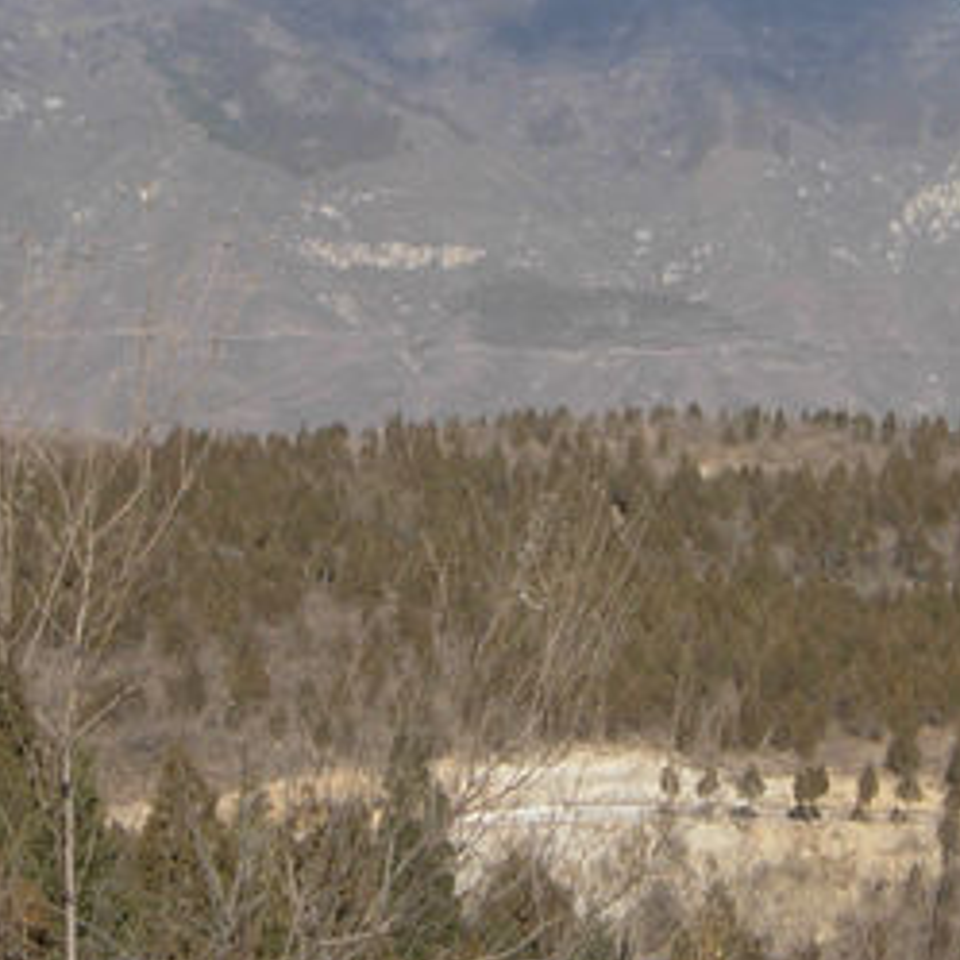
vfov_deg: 13.5
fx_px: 4016
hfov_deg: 13.6
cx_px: 470
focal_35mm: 128
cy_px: 147
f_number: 6.1
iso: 50
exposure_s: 1/296
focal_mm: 7.5
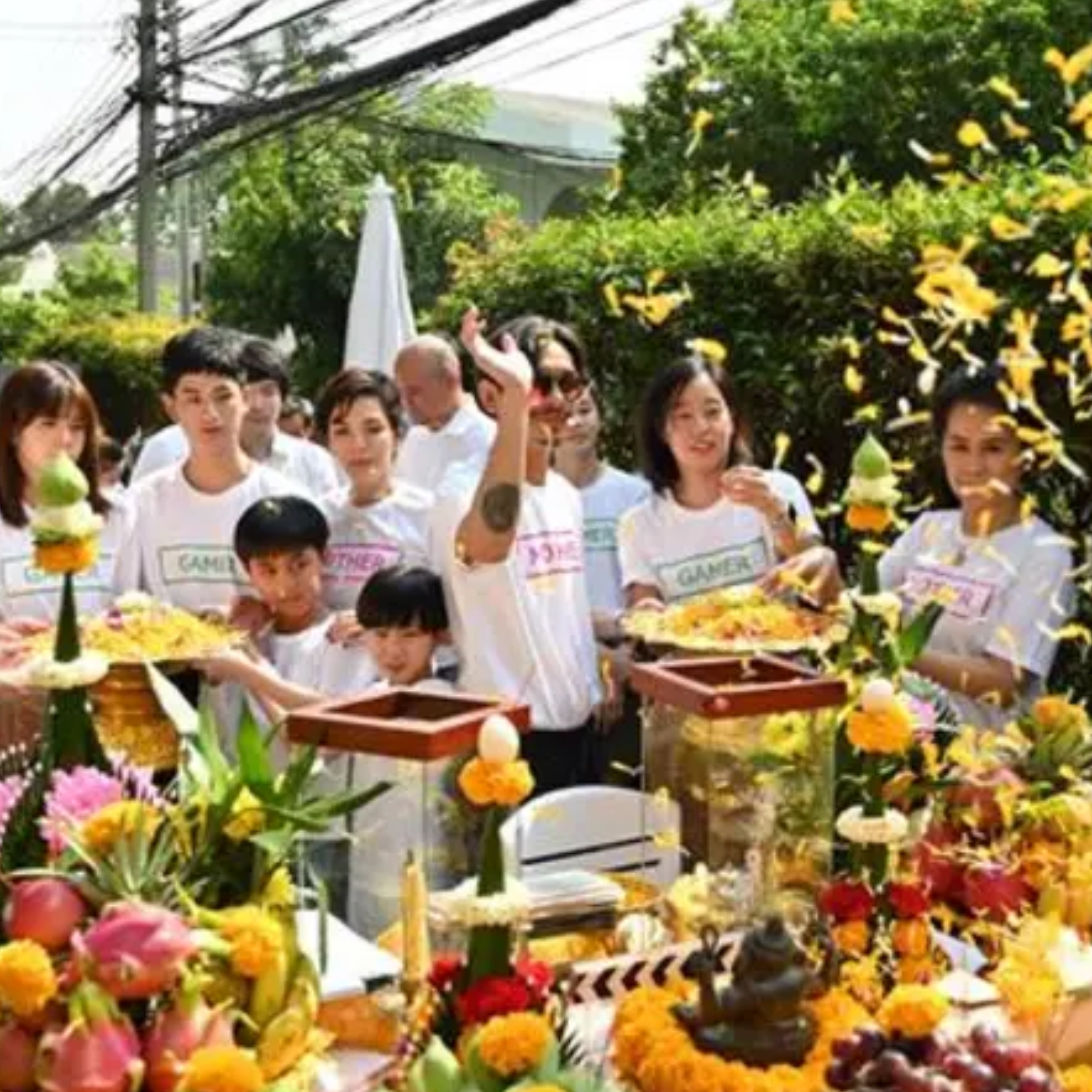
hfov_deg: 37.5
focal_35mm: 45
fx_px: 1606
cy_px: 574
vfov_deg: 37.5
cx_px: 571
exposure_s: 1/5000
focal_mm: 30
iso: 1250
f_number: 4
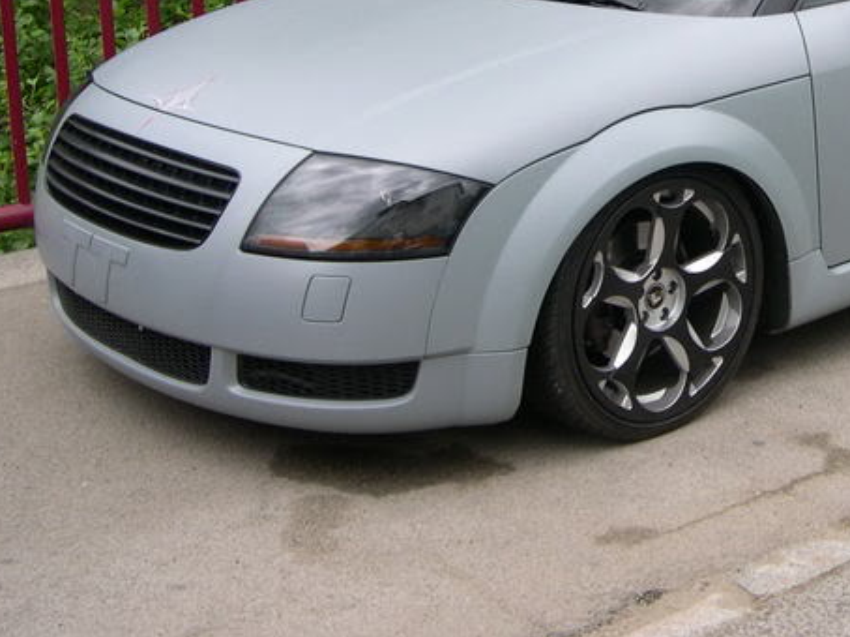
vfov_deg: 21.6
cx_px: 693
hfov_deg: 28.3
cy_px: 107
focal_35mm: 67
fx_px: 1644
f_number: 2.8
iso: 100
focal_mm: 8
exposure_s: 1/342
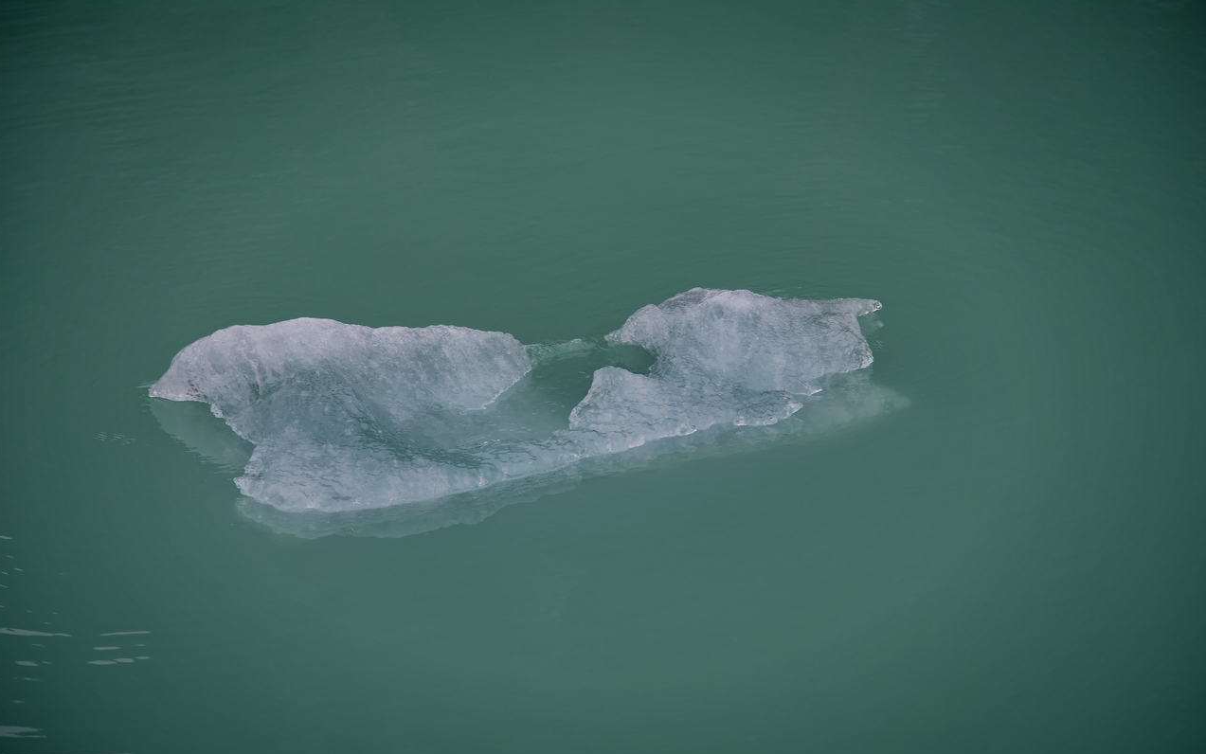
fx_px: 4043
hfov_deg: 17.0
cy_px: 397
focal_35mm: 123
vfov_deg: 10.7
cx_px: 601
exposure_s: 1/250
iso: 100
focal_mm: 120
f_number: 5.6
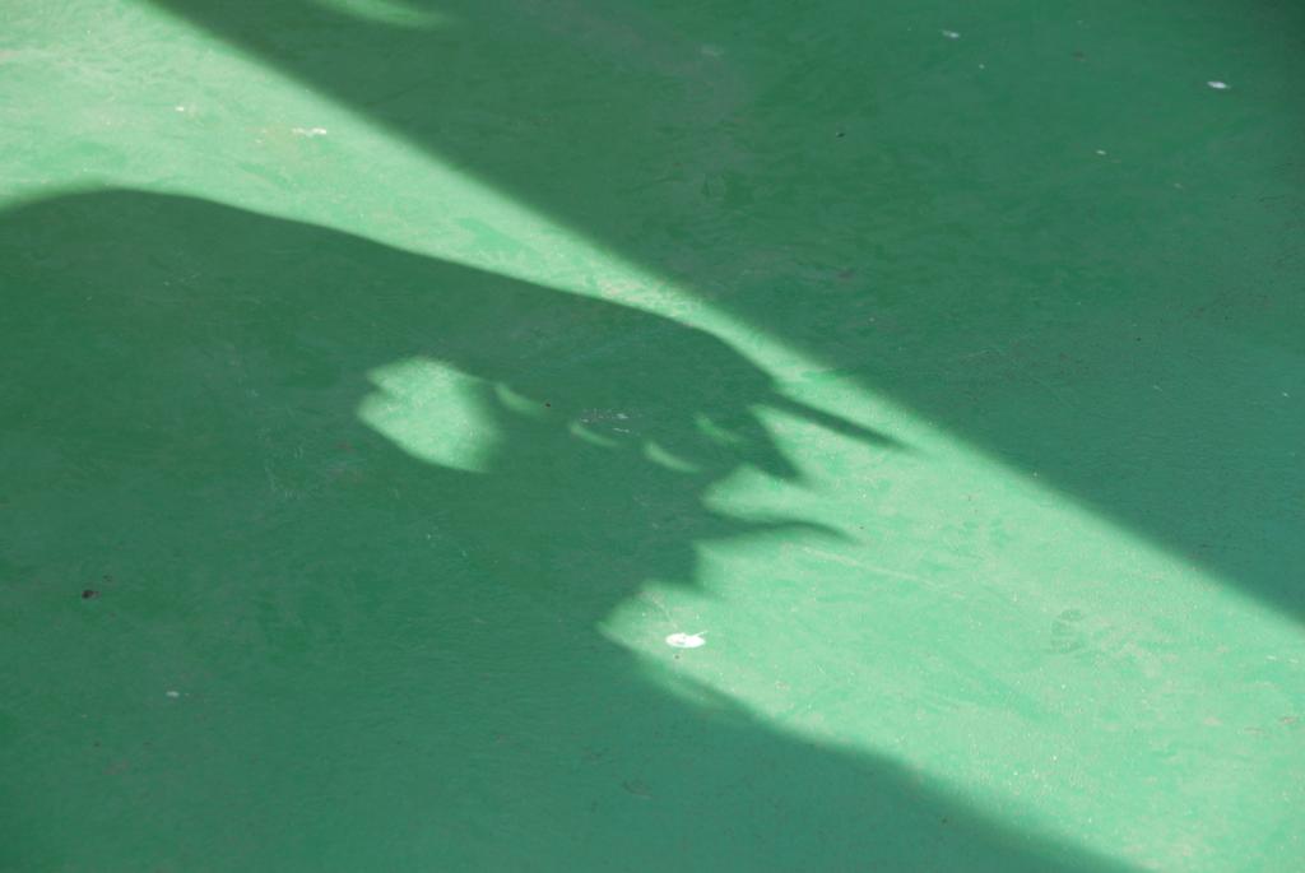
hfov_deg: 13.0
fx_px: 5715
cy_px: 436
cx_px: 652
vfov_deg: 8.7
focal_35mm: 158
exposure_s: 1/30
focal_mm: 105
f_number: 8
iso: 100
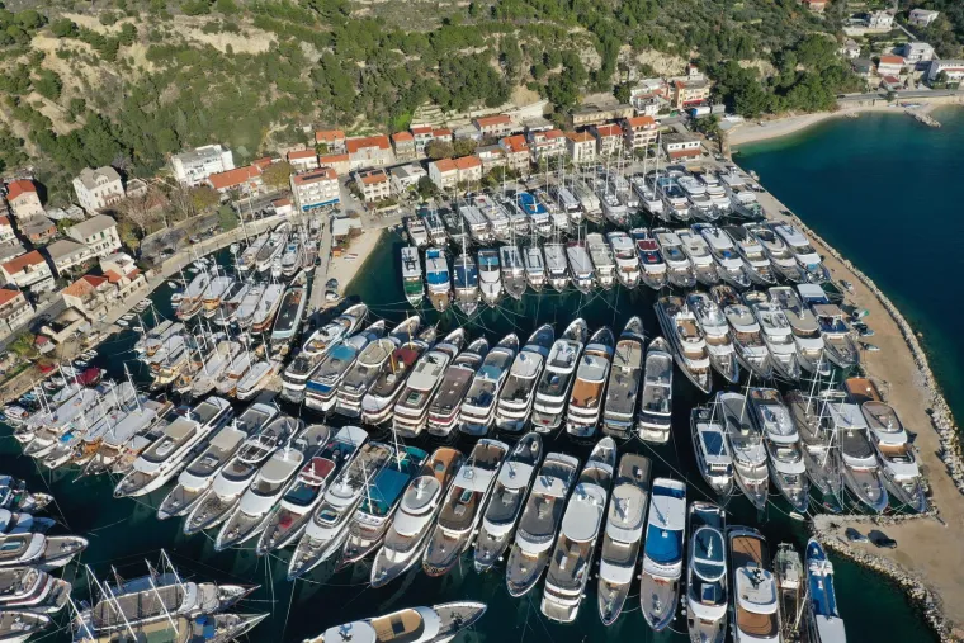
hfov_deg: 65.5
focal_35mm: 28
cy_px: 322
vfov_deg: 46.4
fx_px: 750
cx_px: 482
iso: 100
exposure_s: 1/800
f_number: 5.6
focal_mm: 10.26
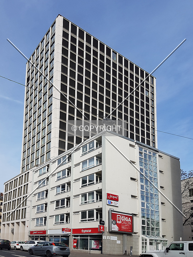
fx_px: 193
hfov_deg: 53.1
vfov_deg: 67.3
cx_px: 96
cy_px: 128
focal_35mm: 26
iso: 40
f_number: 1.7
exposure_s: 1/1968
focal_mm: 4.2
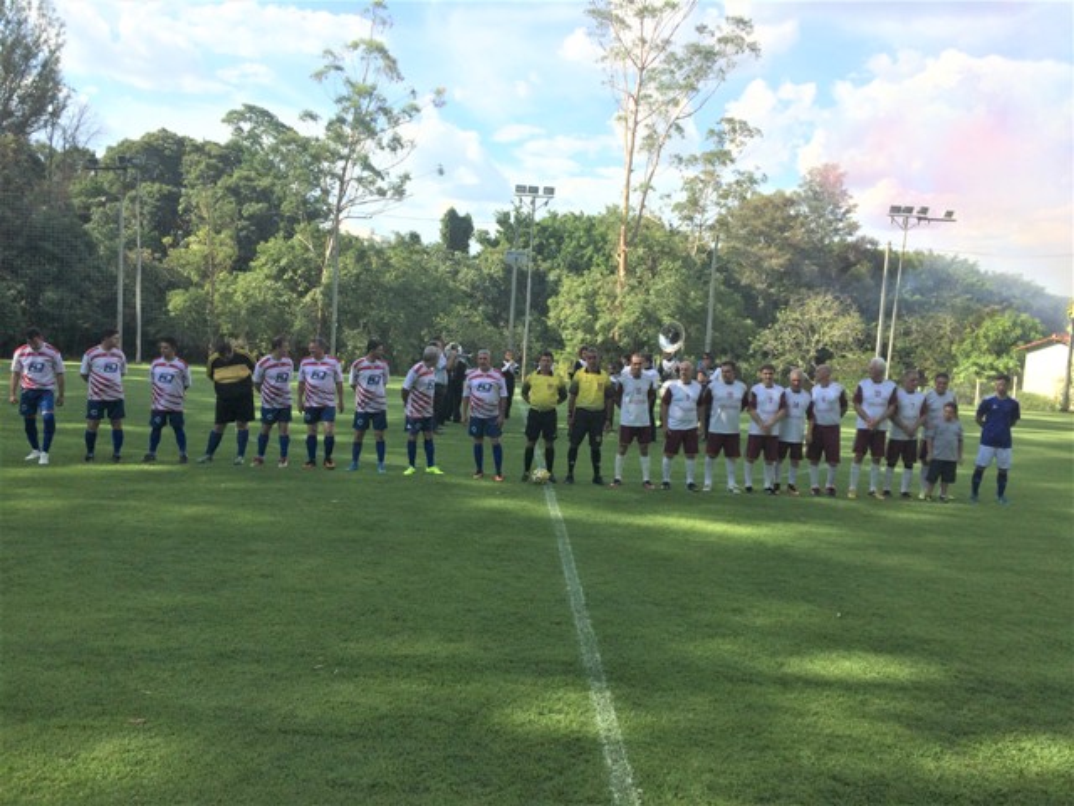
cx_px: 537
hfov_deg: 61.7
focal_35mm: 29
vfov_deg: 48.2
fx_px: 900
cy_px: 403
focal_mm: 4.15
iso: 32
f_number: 2.2
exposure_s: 1/1466
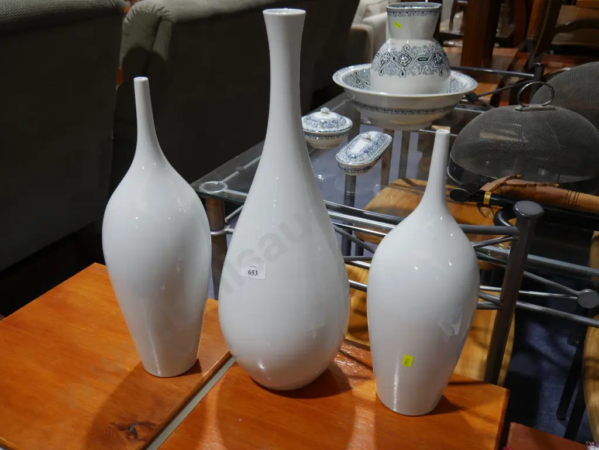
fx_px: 519
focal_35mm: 30
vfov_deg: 46.8
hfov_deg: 59.9
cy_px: 225
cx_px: 300
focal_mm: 15
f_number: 3.6
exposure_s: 1/60
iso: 200
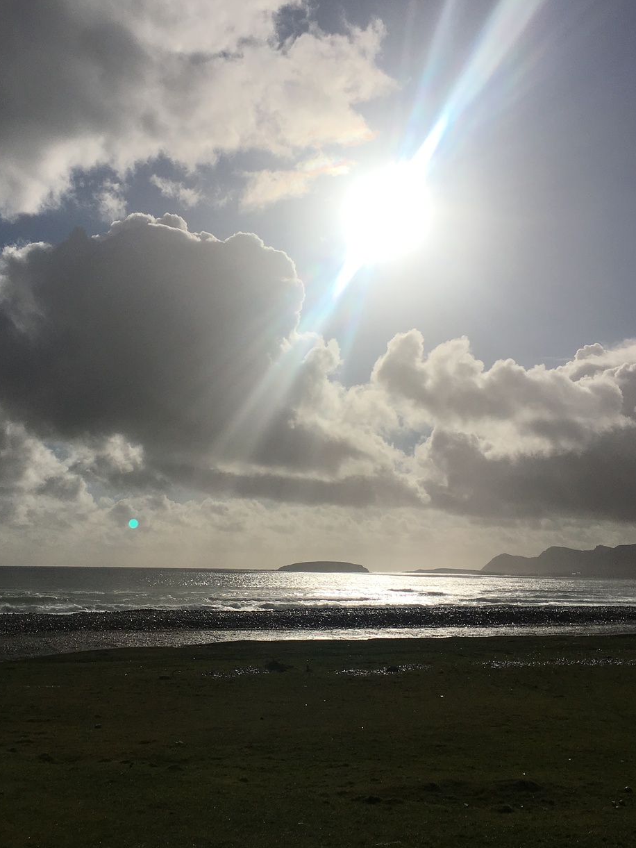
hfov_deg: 37.6
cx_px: 252
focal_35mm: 38
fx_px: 931
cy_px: 387
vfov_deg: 48.9
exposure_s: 1/25641
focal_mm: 4.15
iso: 25
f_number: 2.2
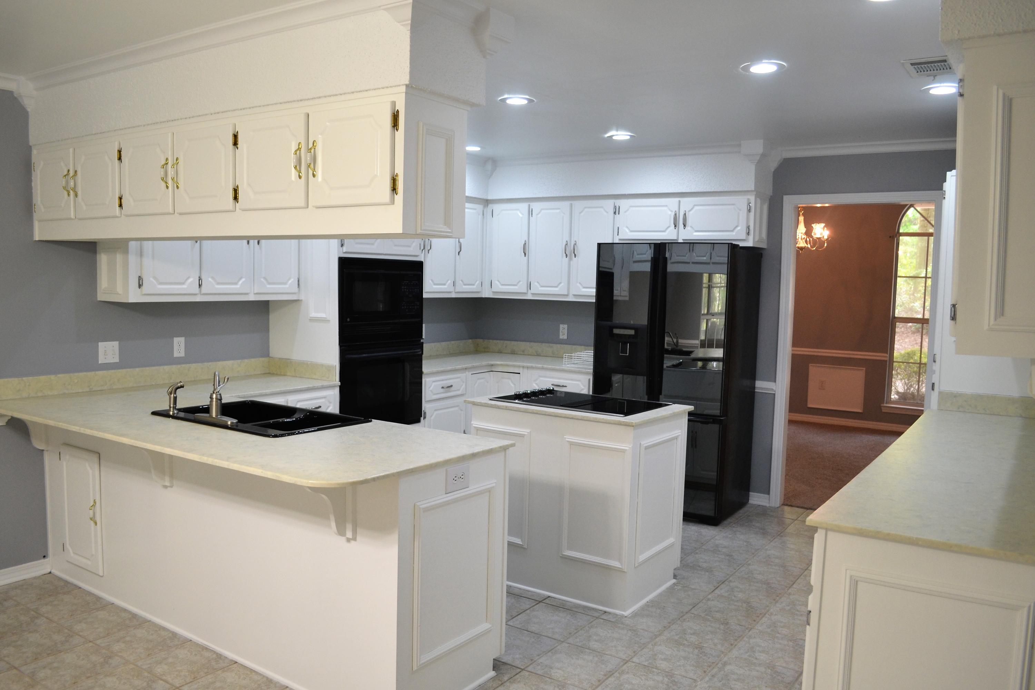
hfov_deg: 67.4
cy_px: 345
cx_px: 518
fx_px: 776
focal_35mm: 27
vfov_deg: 47.9
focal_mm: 18
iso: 400
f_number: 3.5
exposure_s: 1/60
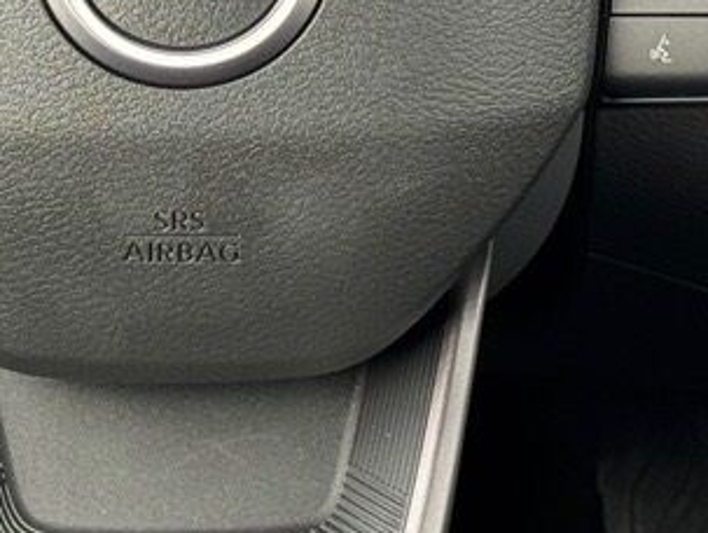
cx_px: 185
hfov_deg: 12.2
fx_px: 3317
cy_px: -101
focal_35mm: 162
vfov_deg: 9.1
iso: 80
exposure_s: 1/121
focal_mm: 6.76
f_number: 1.78
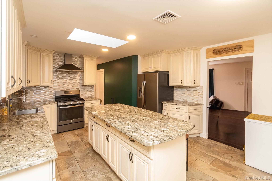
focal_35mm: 15
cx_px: 136
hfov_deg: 100.4
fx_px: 113
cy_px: 90
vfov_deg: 77.3
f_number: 5.6
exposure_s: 1/60
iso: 2200
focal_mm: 10
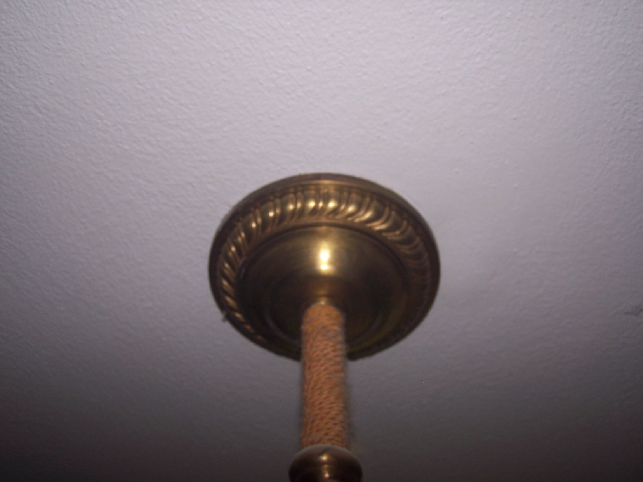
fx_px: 706
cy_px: 241
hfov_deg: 49.0
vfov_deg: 37.7
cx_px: 322
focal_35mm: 38
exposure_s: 1/60
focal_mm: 6.3
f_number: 2.8
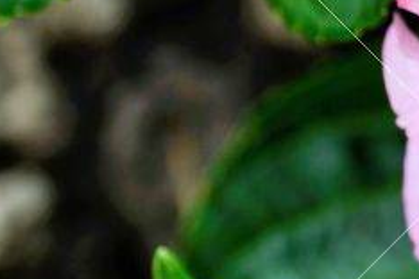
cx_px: 1130
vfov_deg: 2.3
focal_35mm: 584
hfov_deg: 3.5
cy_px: -242
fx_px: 6797
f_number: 6.3
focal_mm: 105
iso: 100
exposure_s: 1/200
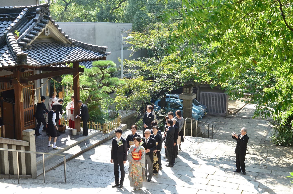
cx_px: 146
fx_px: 390
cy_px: 97
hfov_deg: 41.2
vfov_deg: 28.0
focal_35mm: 48
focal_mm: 32
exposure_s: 1/400
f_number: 5.6
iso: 800
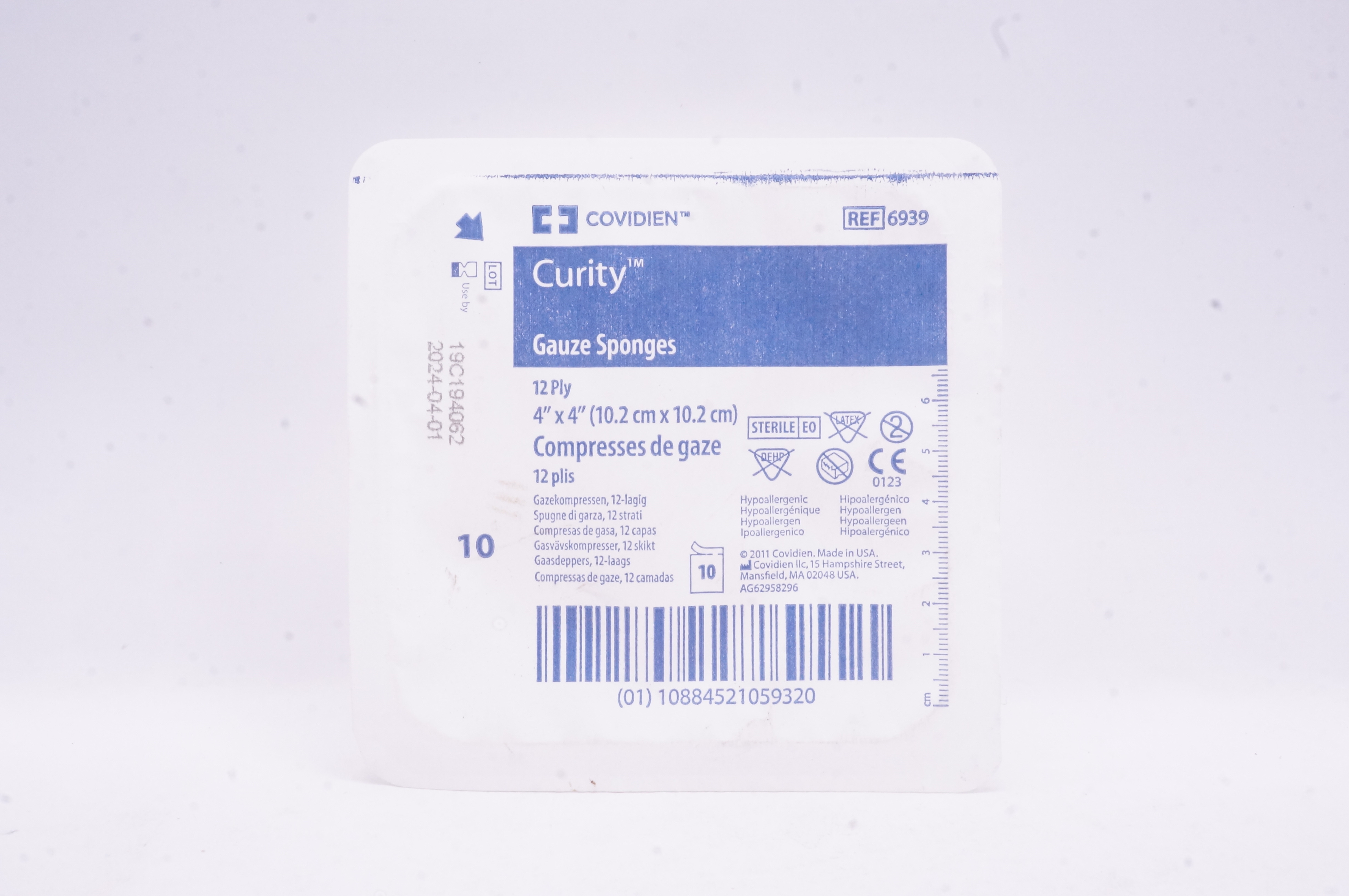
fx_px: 1572
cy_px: 448
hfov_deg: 46.4
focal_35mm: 42
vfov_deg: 31.8
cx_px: 674
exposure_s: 1/20
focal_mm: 28
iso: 1600
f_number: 22
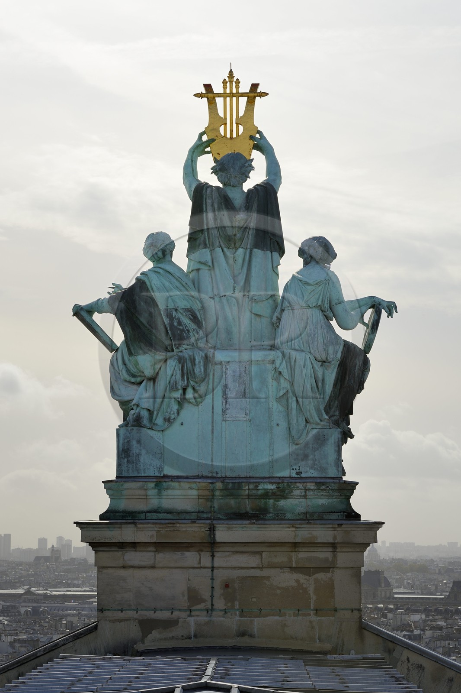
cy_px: 346
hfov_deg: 15.9
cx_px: 230
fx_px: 1653
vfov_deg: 23.6
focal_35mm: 86
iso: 200
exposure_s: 1/320
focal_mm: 86
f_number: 16
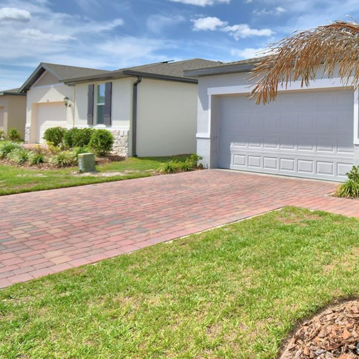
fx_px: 340
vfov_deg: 54.4
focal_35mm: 29
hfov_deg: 47.9
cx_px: 343
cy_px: 117
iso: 100
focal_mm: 10
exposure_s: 1/2000
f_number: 4.5
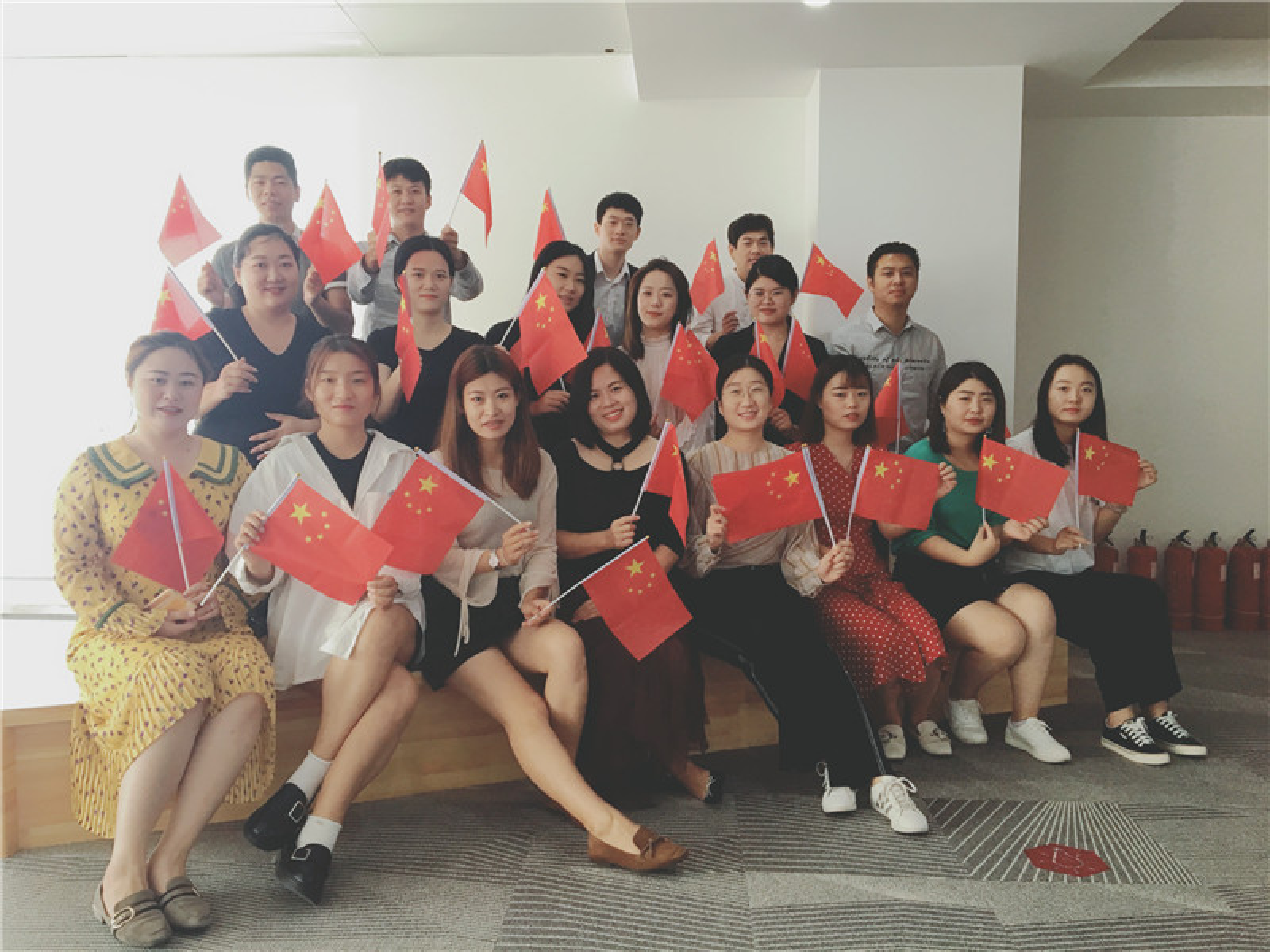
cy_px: 476
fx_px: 1064
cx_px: 635
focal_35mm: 29
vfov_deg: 48.2
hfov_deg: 61.7
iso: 50
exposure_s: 1/33
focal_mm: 4.15
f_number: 2.2
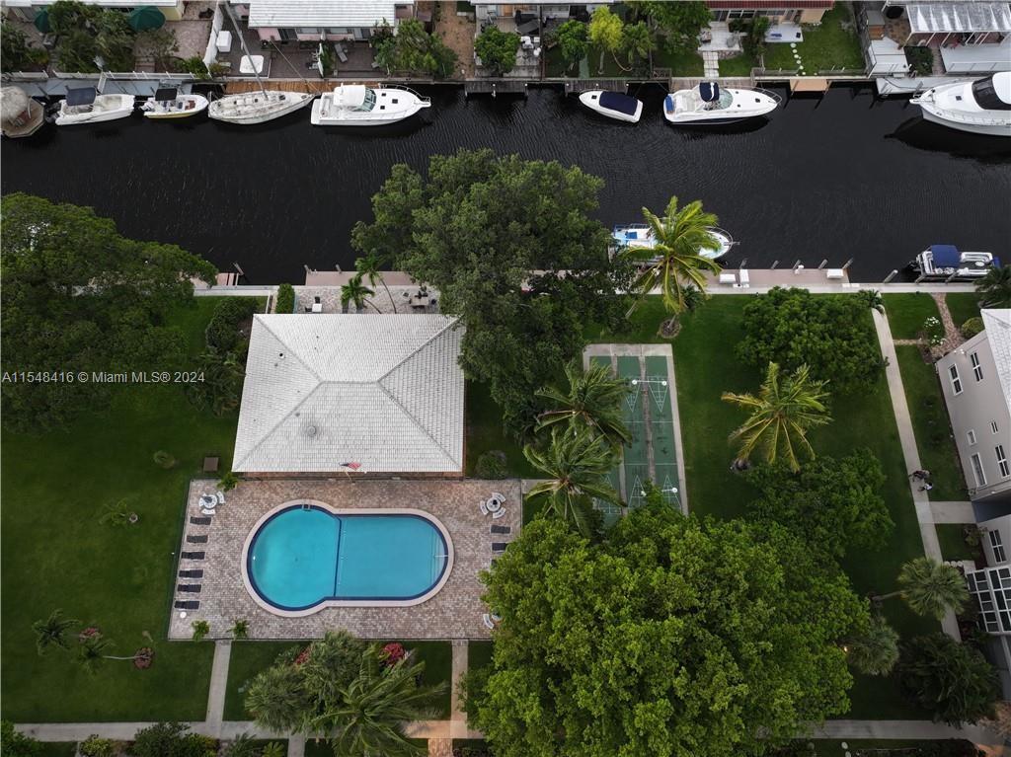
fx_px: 701
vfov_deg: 56.8
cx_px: 506
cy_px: 378
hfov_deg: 71.6
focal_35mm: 24
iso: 290
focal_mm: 12.29
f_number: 2.8
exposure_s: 1/15
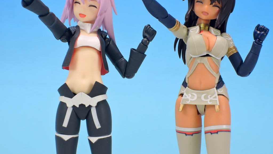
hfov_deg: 16.4
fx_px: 948
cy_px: 62
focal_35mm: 131
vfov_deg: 9.3
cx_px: 136
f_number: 7.1
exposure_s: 1/1.3
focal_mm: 25.5
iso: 80
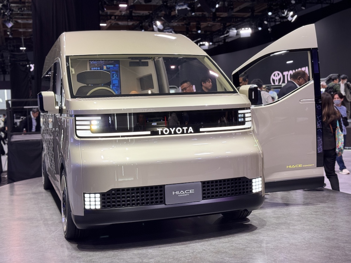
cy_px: 132
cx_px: 176
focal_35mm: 48
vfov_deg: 30.3
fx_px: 487
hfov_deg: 39.7
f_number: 1.78
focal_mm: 6.76
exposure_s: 1/120
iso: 80
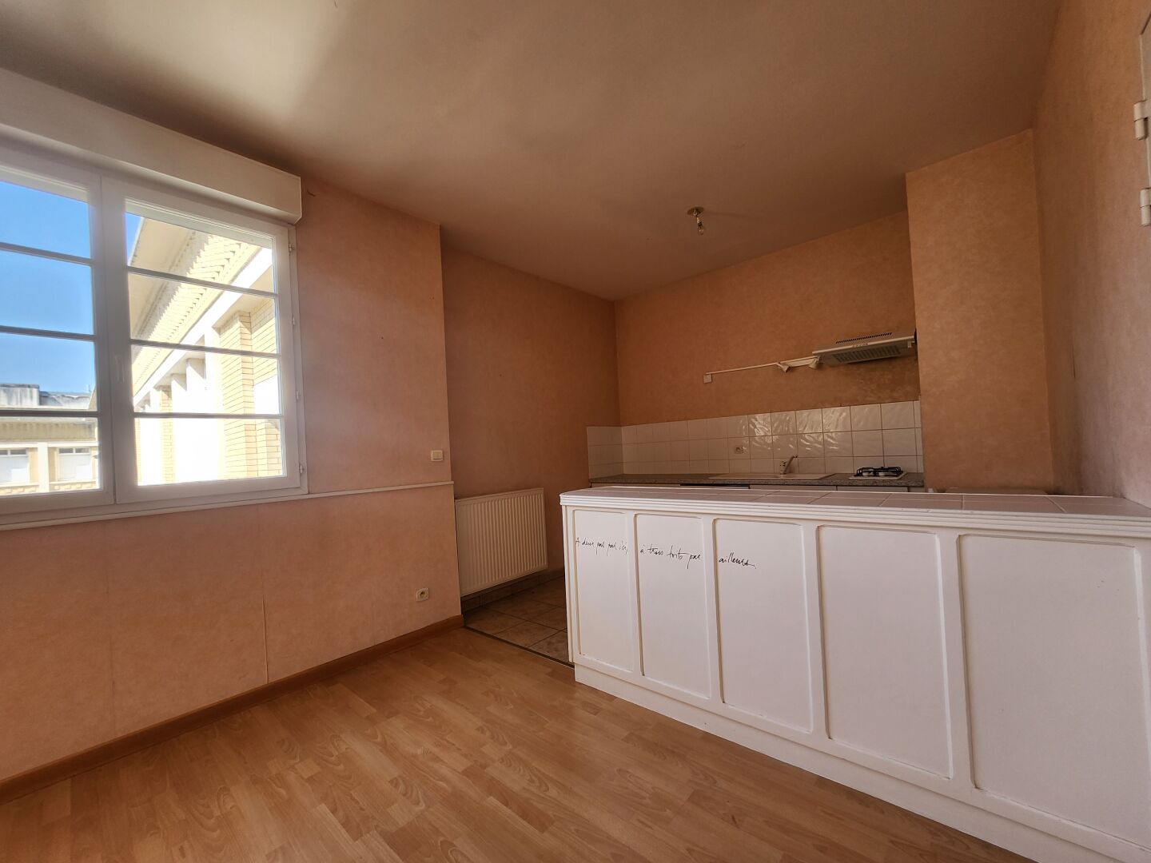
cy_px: 432
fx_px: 432
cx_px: 576
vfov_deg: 89.9
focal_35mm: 13
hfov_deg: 106.2
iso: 32
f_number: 2.2
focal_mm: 1.74
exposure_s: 1/50
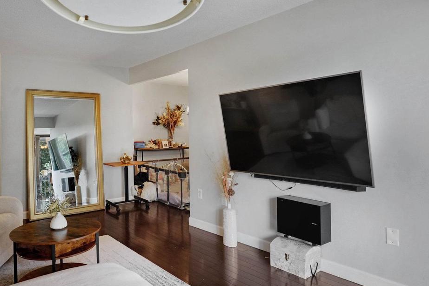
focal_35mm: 25
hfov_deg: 71.2
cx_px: 186
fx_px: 298
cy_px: 118
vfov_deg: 51.0
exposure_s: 1/25
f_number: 8
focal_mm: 16
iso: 1250
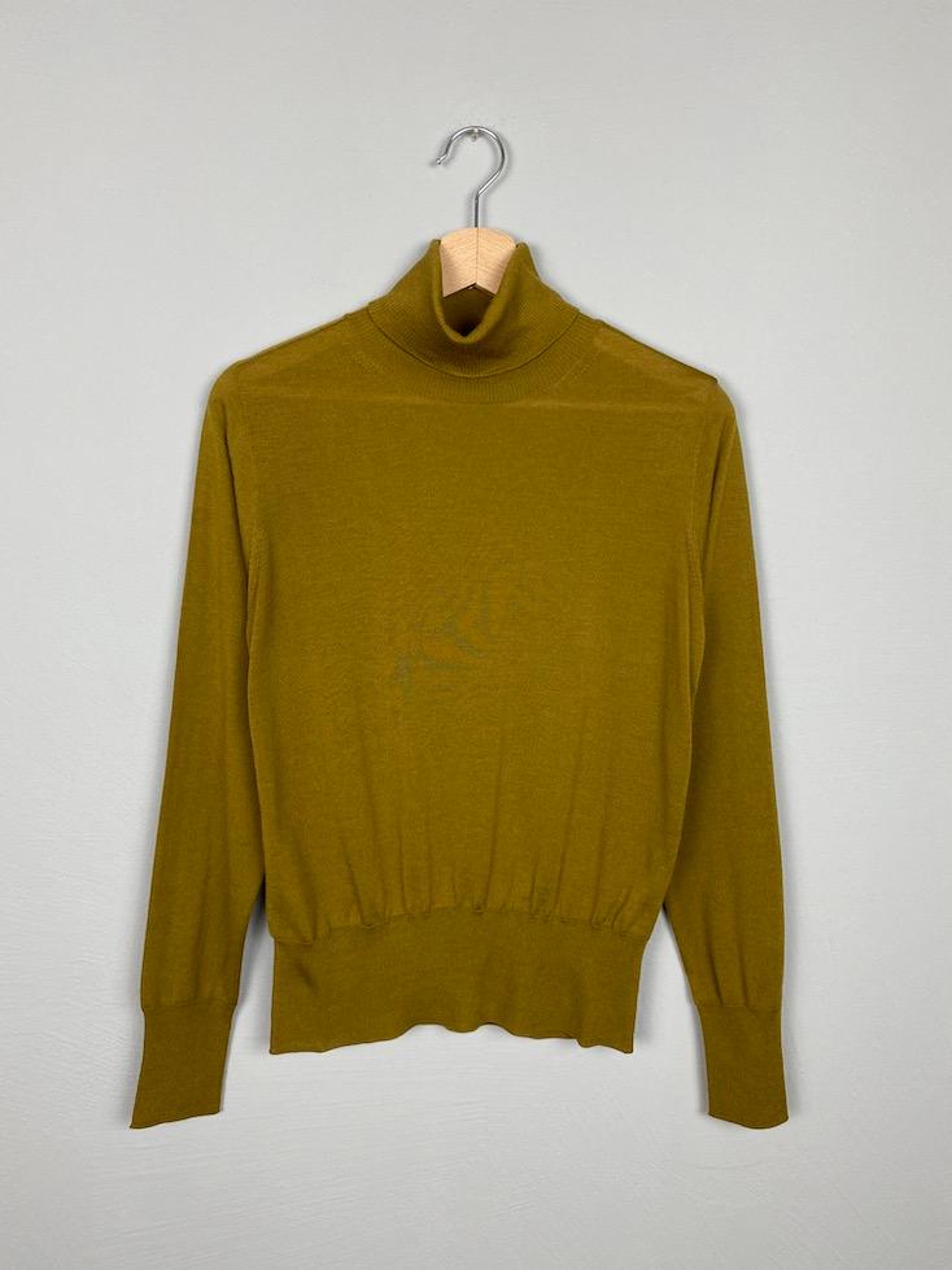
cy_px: 635
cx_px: 476
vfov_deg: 67.3
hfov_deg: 53.1
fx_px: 954
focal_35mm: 26
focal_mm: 4.25
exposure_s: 1/100
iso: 125
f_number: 1.8
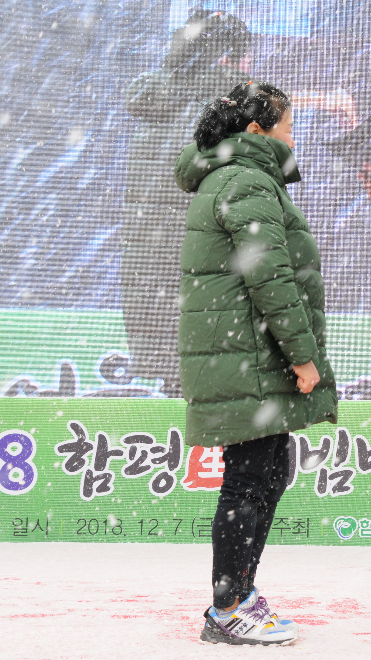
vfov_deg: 27.9
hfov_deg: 15.7
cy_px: 329
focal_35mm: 76
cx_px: 350
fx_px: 1329
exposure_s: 1/200
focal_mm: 32
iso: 400
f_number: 7.1
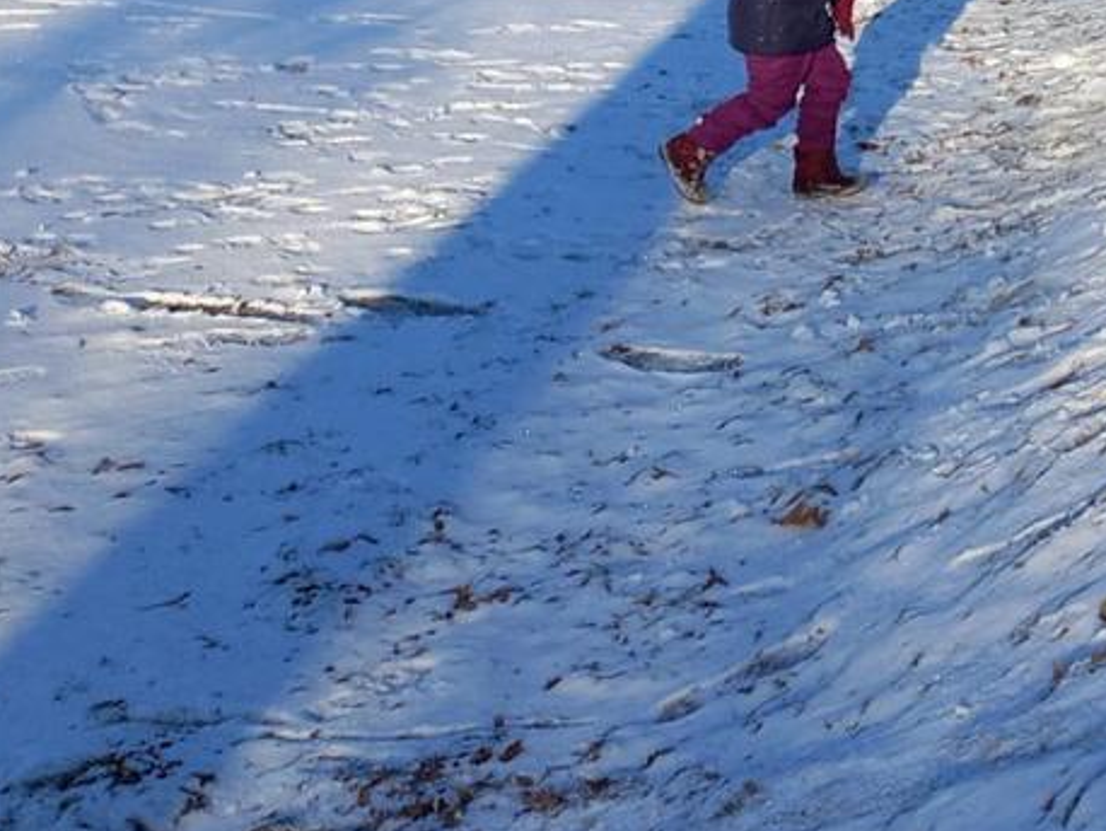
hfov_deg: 23.8
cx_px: 1393
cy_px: -213
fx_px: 2334
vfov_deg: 18.9
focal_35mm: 73
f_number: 1.8
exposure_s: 1/996
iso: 50
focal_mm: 4.65
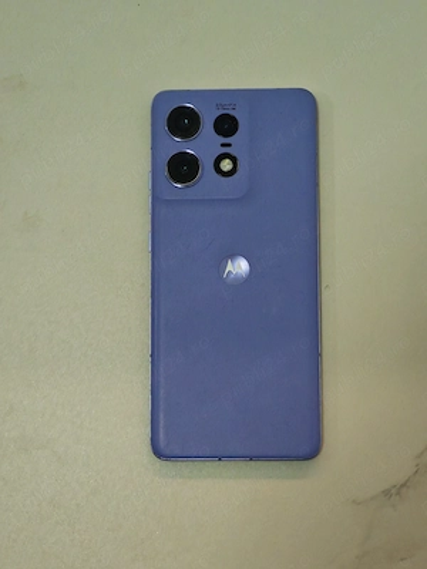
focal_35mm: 72
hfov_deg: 20.4
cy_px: 284
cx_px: 214
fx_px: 1184
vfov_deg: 27.0
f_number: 2.4
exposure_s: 1/50
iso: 1000
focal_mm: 6.38
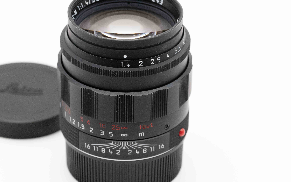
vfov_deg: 8.5
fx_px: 1221
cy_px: 94
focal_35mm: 154
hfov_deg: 13.6
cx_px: 133
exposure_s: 1/400
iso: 3200
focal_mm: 90
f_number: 9
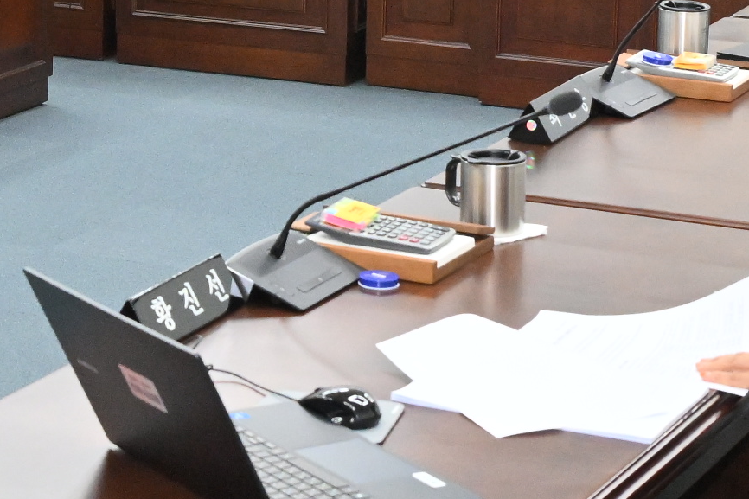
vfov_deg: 9.5
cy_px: -99
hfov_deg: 14.1
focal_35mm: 143
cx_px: -43
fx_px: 2974
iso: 4000
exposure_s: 1/250
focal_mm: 30
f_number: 6.3
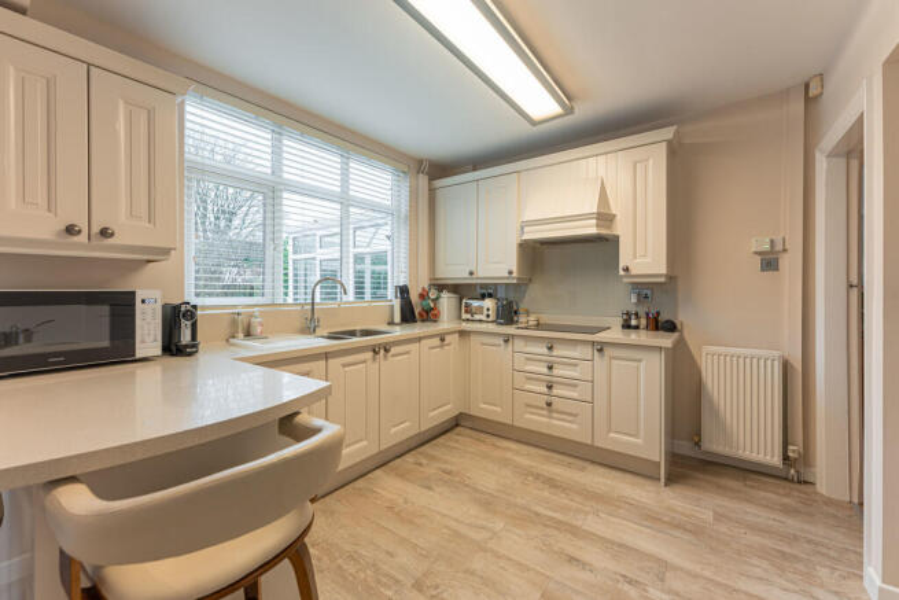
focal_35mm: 14
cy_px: 300
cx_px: 450
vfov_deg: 81.2
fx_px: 350
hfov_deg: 104.2
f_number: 5
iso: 125
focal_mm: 14
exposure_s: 1/50
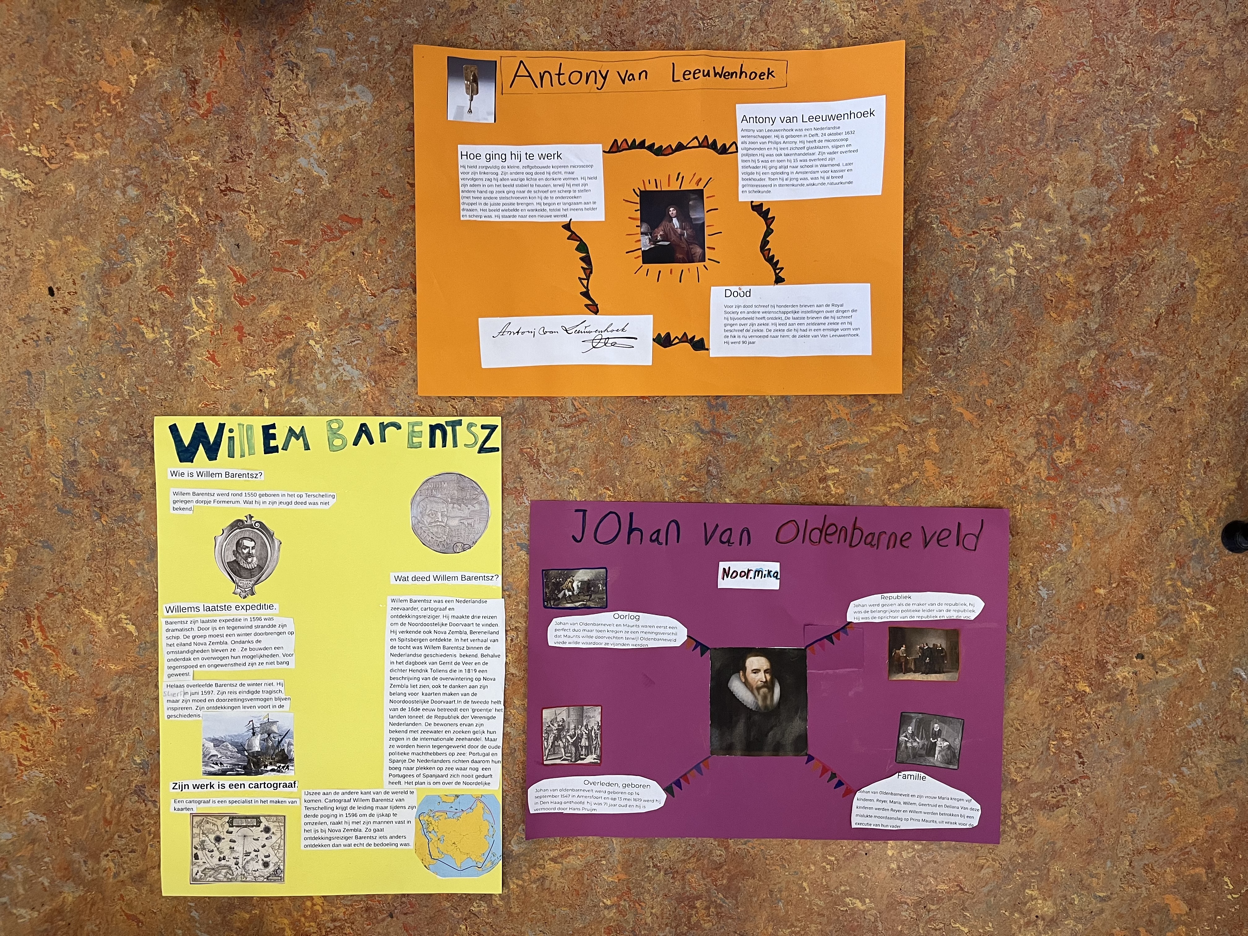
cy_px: 468
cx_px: 624
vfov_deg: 53.1
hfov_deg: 67.3
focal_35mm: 26
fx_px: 937
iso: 160
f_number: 1.6
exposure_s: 1/60
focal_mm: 5.1
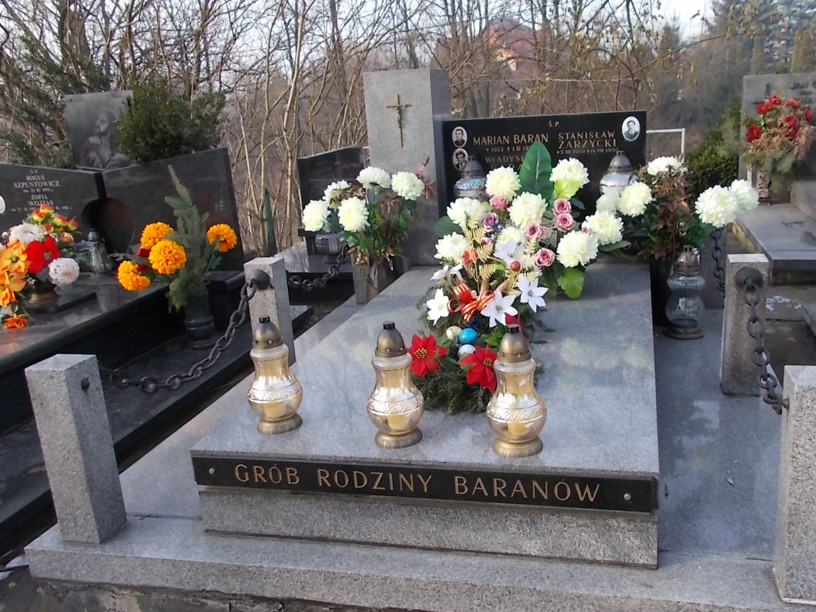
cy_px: 321
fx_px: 754
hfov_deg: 56.7
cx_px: 458
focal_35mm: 32
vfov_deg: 44.1
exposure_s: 1/250
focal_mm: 4.6
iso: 80
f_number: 3.2
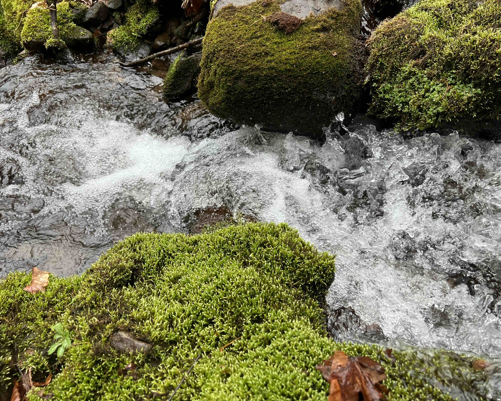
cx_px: 259
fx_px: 415
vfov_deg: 51.5
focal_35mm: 28
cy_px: 205
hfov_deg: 62.2
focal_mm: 5.7
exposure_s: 1/377
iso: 50
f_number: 1.5
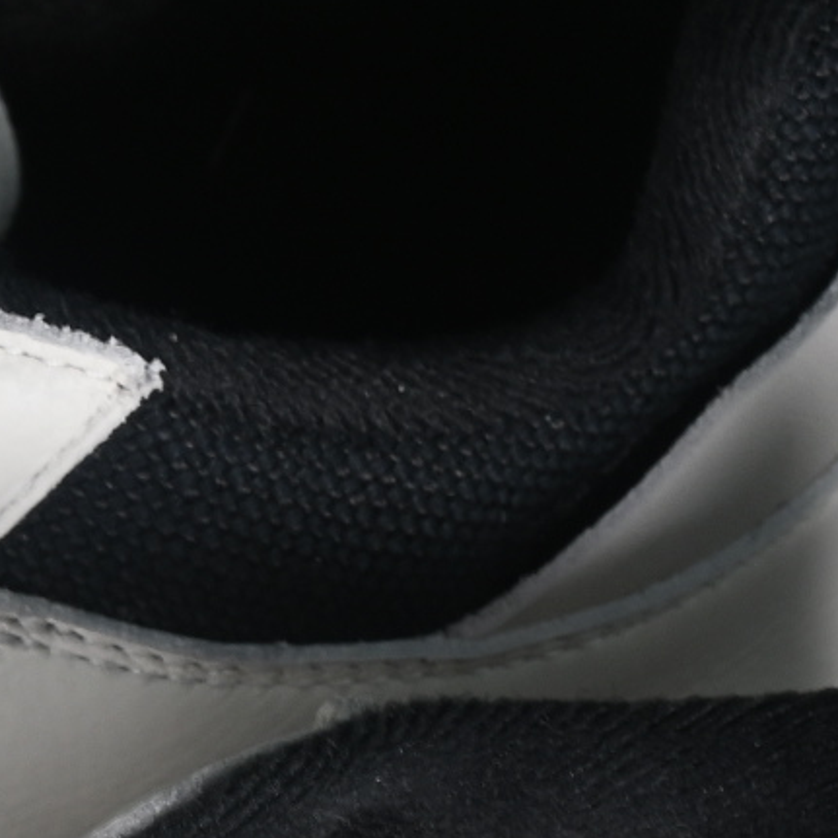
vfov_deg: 4.2
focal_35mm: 412
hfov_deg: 4.2
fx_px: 11284
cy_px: 1421
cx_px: -397
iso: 160
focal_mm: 50
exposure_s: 1/80
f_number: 7.1
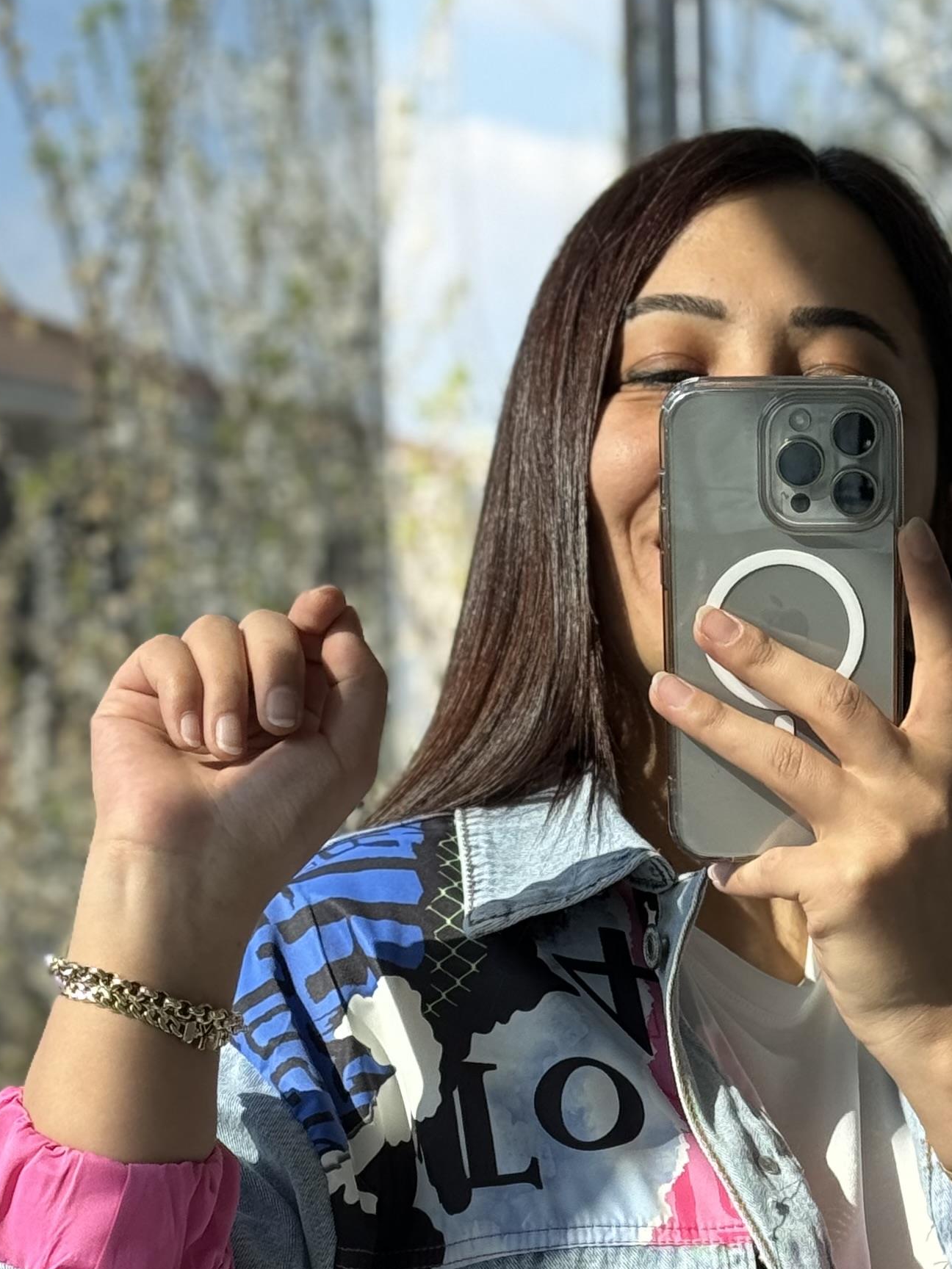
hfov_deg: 13.1
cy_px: 1414
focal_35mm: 112
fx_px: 4107
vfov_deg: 17.0
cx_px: 807
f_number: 1.78
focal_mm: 6.86
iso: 64
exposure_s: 1/854
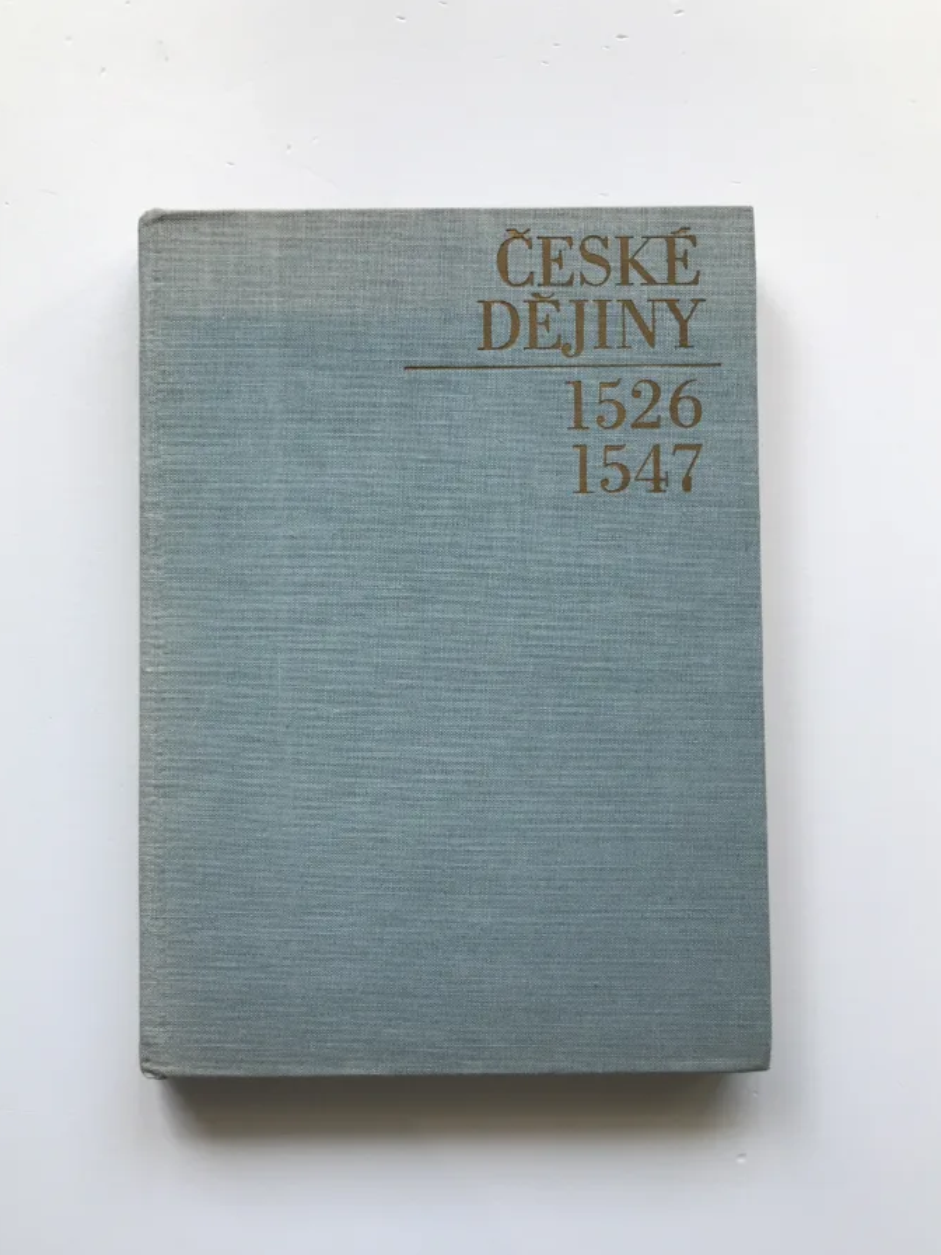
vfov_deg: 56.8
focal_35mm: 32
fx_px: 1160
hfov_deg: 44.1
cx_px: 421
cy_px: 667
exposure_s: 1/100
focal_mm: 3.99
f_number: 1.8
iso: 25
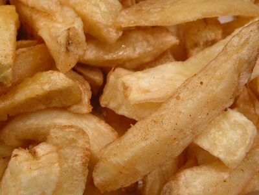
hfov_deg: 18.4
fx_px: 801
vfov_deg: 13.8
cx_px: 130
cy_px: 98
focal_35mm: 107
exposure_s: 1/33.3
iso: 100
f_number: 5.8
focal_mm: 27.3
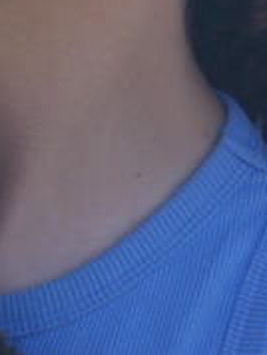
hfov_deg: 4.1
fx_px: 3714
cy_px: -168
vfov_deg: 5.4
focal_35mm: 362
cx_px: -260
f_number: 6.3
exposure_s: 1/250
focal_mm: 42
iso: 200
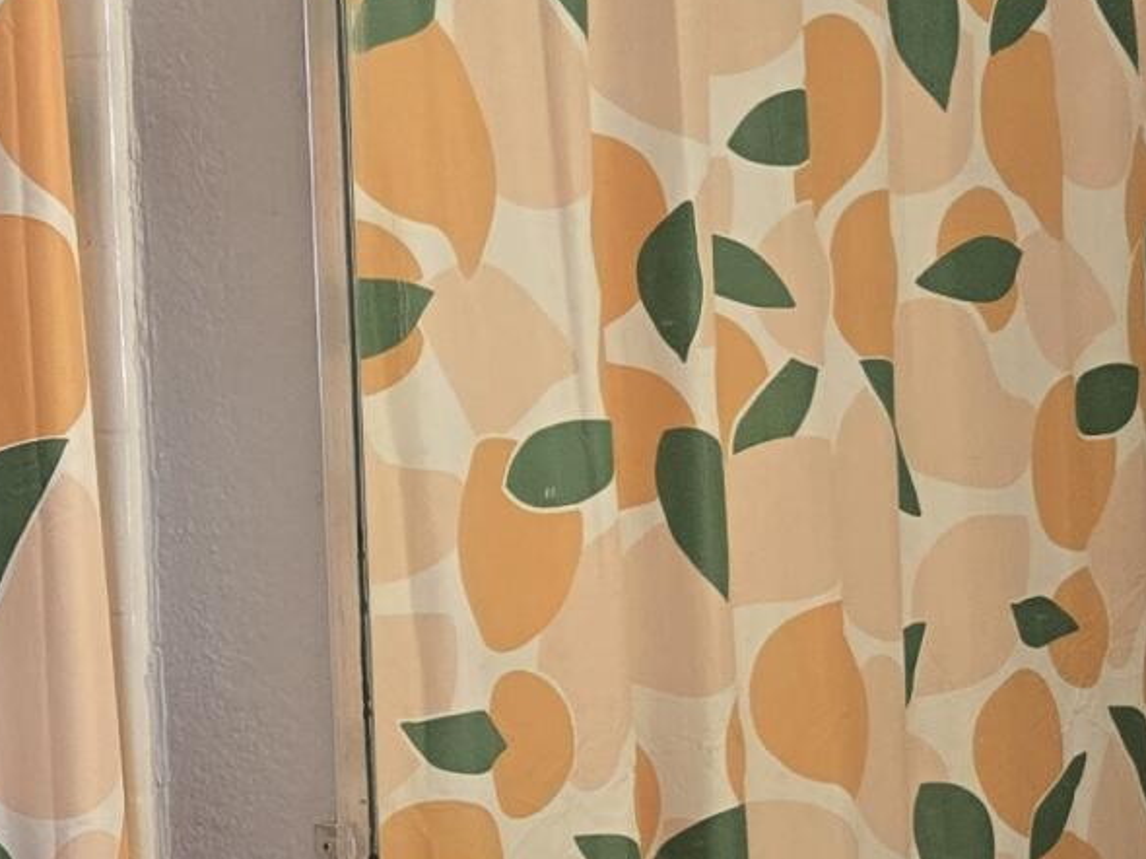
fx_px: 3872
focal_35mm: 117
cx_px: 556
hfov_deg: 16.8
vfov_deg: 12.5
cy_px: 884
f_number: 1.8
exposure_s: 1/120
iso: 200
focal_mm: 5.4
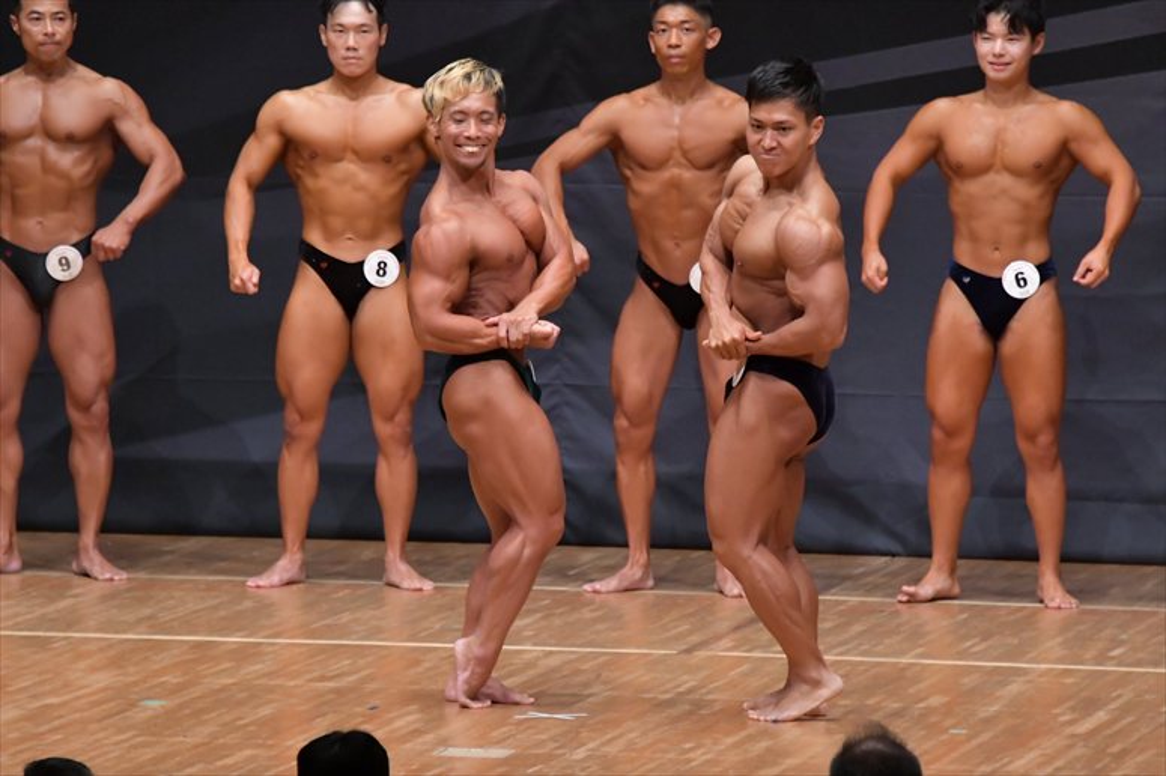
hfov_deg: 6.9
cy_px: 388
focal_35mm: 300
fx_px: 9712
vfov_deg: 4.6
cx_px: 583
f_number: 5.6
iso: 6400
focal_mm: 200
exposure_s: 1/400
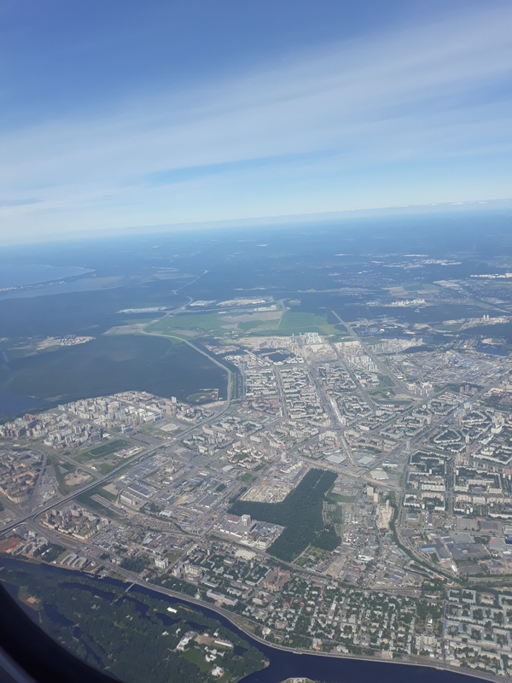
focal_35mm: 27
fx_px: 532
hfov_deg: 51.4
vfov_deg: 65.3
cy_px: 342
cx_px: 256
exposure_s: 1/1198
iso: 40
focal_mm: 3.71
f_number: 1.7
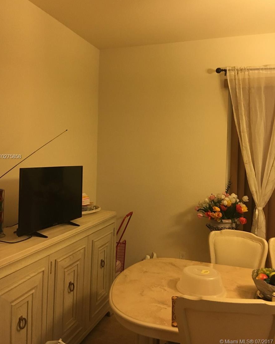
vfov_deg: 57.1
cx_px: 135
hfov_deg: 47.1
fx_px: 315
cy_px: 157
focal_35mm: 31
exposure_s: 1/30
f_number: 2.2
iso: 160
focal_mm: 4.15
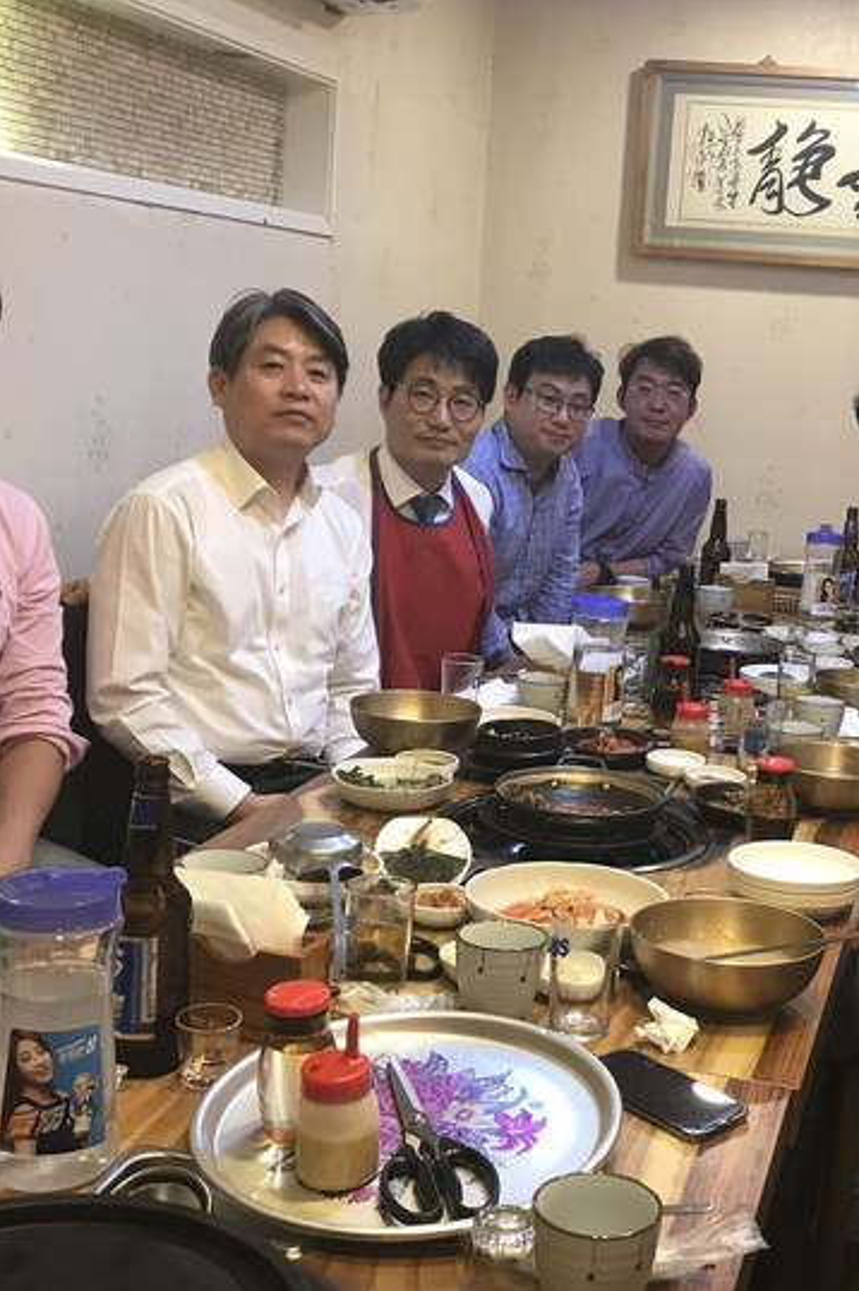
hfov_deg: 34.1
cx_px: 513
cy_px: 646
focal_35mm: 39
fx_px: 1398
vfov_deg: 49.6
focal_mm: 3.99
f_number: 1.8
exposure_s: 1/15
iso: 50
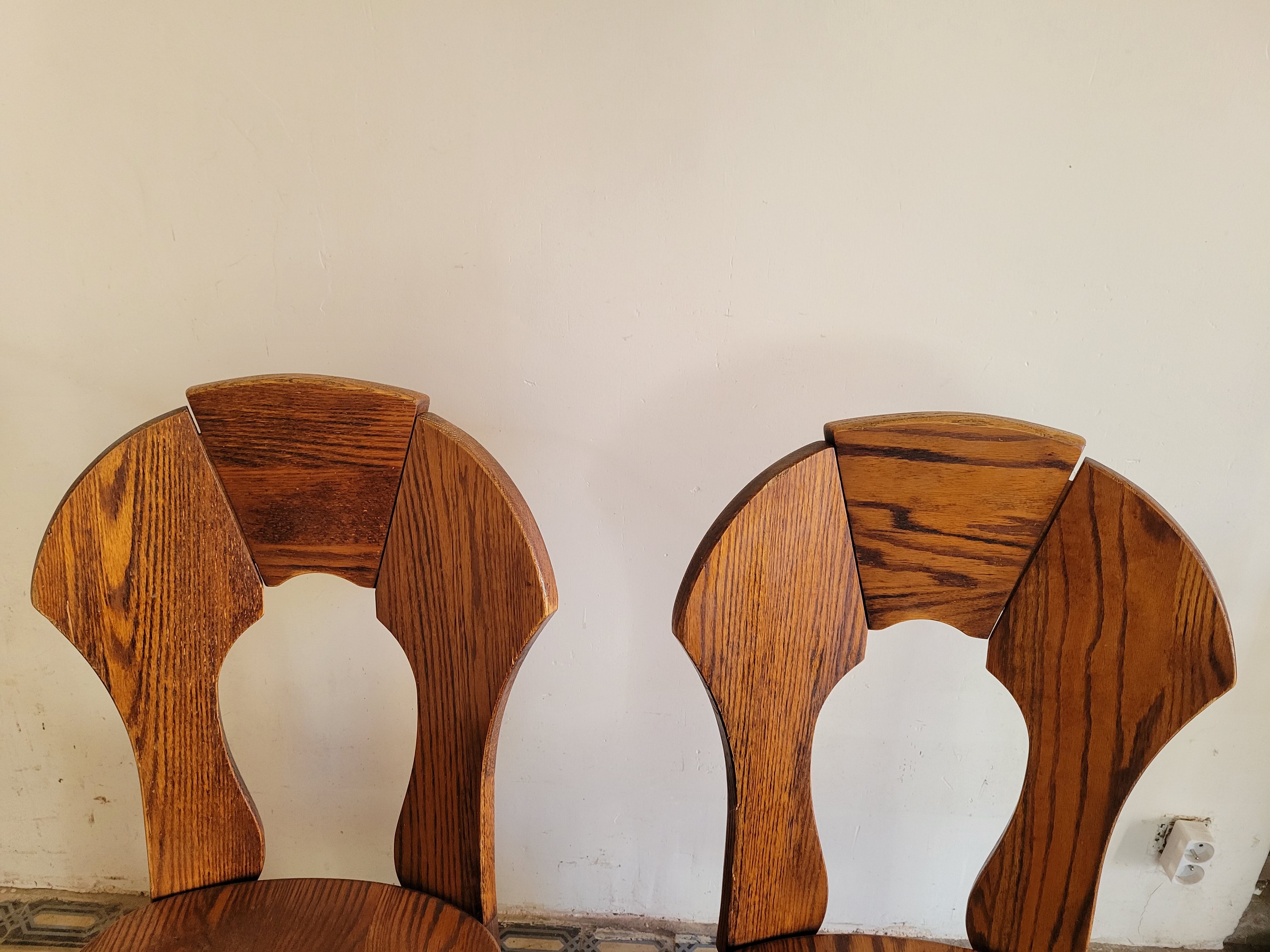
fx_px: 954
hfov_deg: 67.3
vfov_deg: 53.1
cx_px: 635
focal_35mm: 26
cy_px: 476
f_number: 1.8
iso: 250
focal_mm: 5.4
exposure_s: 1/100
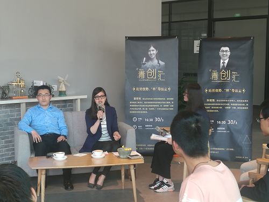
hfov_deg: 30.3
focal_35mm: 64
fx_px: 497
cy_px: 101
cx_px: 134
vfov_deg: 22.9
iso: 100
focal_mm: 4.04
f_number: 2
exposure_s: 1/33.3
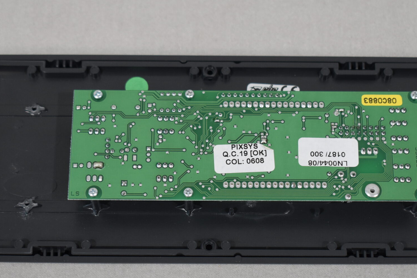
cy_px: 162
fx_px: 1135
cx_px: 217
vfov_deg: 14.0
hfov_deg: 20.8
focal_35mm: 98
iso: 800
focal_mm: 38
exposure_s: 1/200
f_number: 4.8
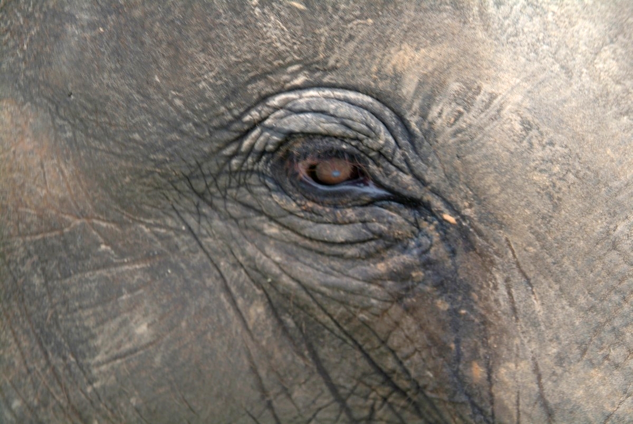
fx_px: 1725
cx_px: 316
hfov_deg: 20.8
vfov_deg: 14.0
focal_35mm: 98
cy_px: 212
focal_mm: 65
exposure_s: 1/45
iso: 400
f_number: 5.3
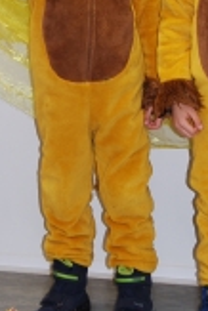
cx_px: 180
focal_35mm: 145
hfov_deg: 9.4
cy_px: 93
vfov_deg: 14.1
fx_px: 1257
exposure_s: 1/60
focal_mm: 35
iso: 200
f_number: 4.8
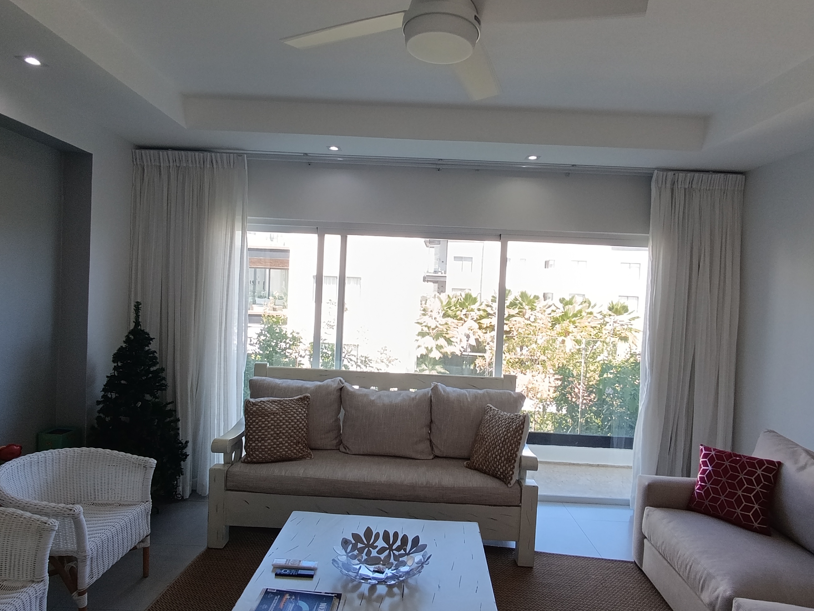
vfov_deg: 66.0
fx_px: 470
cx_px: 397
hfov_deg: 81.7
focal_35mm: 20
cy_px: 304
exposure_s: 1/100
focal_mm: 1.65
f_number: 2.2
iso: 64
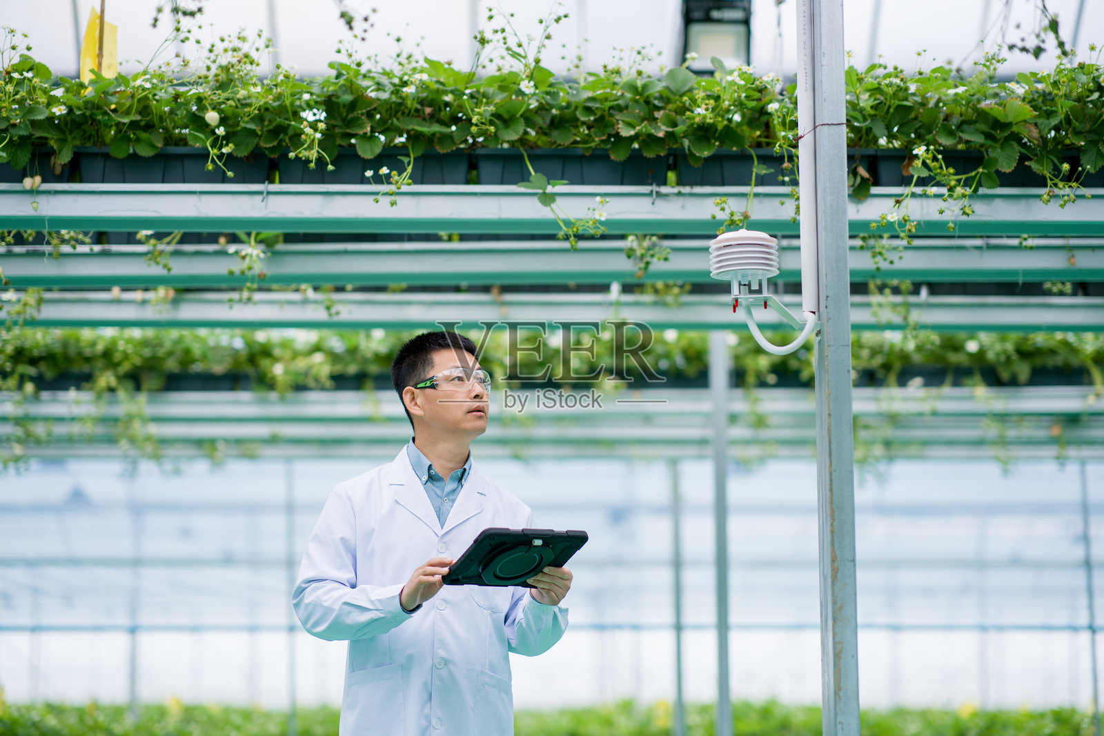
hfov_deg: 23.9
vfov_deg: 16.1
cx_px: 552
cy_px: 368
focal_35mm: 85
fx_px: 2607
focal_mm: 85
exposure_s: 1/80
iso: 100
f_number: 1.6
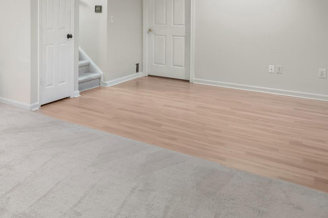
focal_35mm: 36
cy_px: 21
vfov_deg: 34.7
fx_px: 328
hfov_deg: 45.8
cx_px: 10
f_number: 10
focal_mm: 10
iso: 160
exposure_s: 1/3
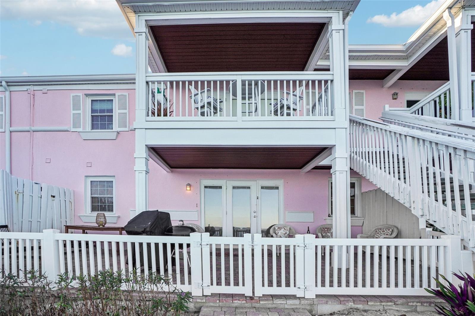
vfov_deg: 77.3
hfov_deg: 100.4
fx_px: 198
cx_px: 238
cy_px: 158
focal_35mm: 15
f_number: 8
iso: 100
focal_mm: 10
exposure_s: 1/125
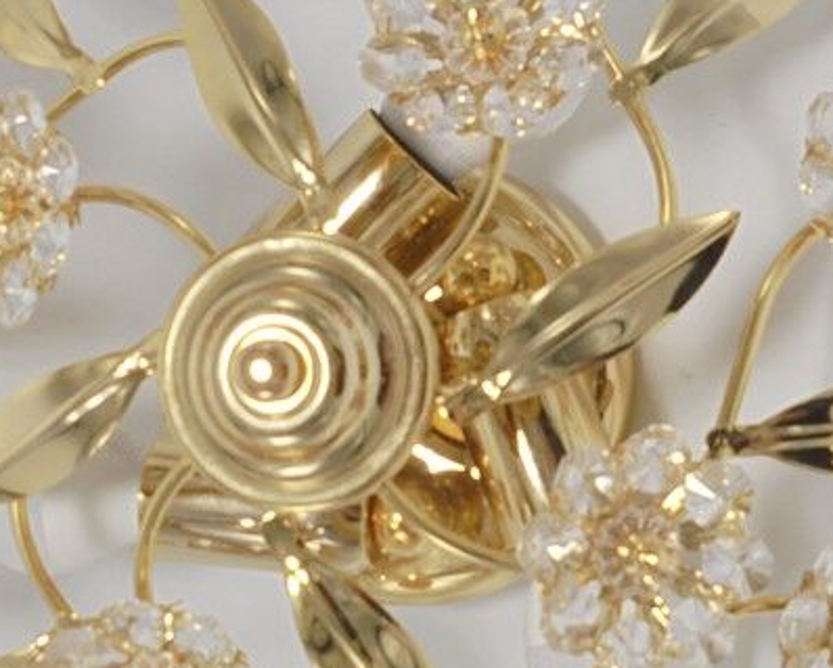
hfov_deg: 25.4
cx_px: 463
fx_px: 1850
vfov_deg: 20.4
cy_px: 399
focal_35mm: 75
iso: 100
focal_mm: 6.1
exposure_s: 1/60
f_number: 4
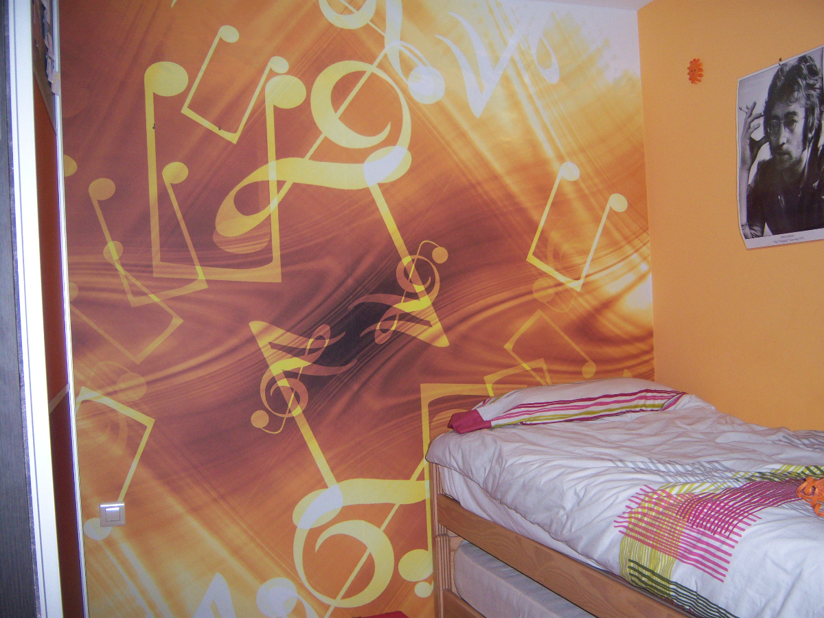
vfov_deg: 39.7
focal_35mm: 36
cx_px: 412
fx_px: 857
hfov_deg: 51.4
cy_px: 309
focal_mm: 7.5
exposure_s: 1/60
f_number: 2.8
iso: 160
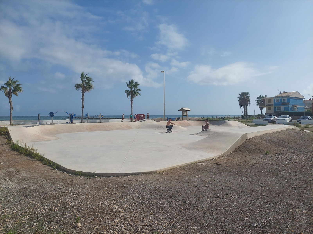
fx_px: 226
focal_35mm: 25
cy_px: 117
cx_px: 156
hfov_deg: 69.4
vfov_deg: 54.9
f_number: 1.8
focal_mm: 5.23
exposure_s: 1/3769
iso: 40
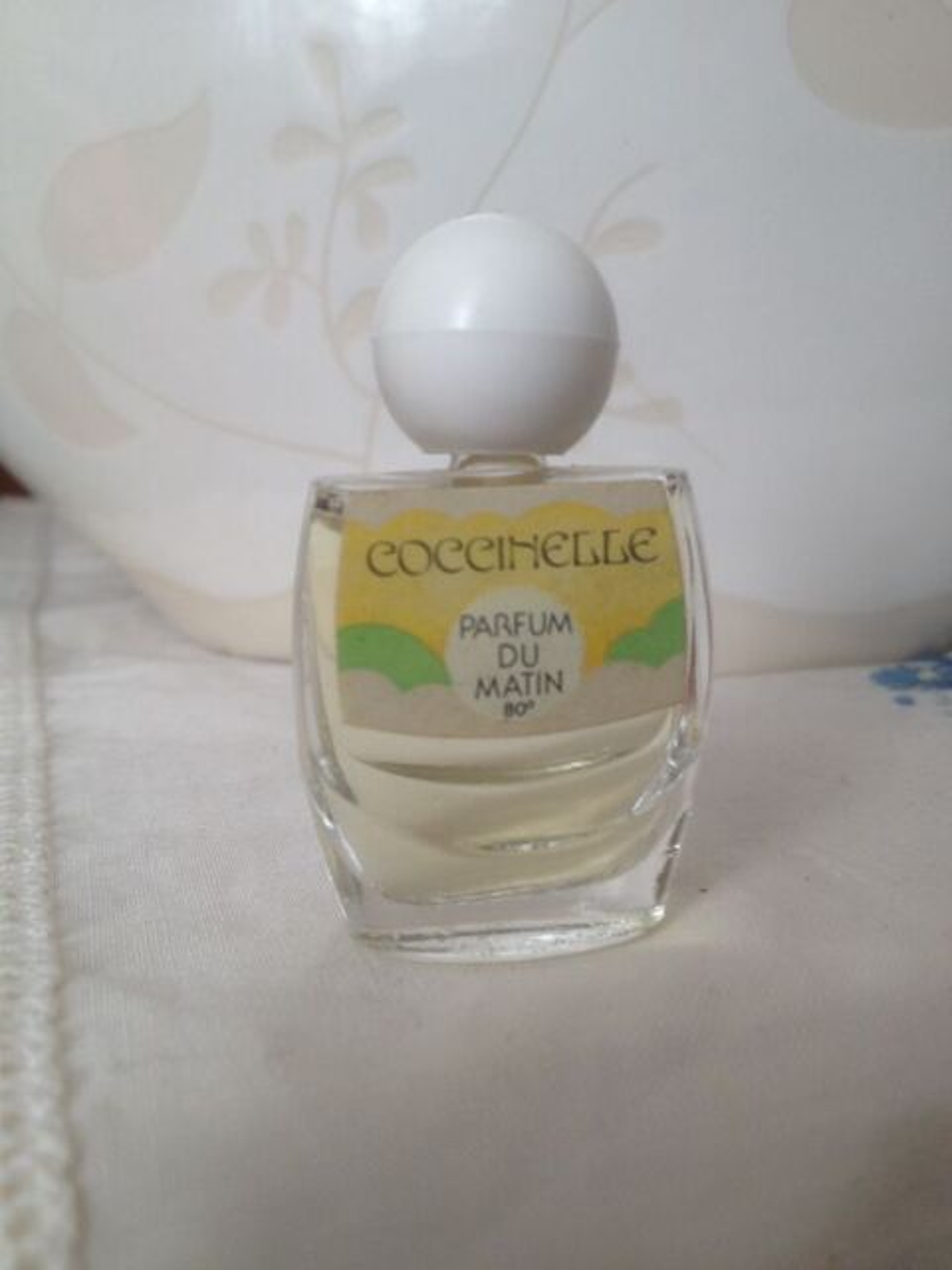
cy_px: 635
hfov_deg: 40.7
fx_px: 1283
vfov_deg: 52.6
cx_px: 476
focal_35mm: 35
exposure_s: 1/60
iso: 50
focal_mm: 4.28
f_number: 2.4
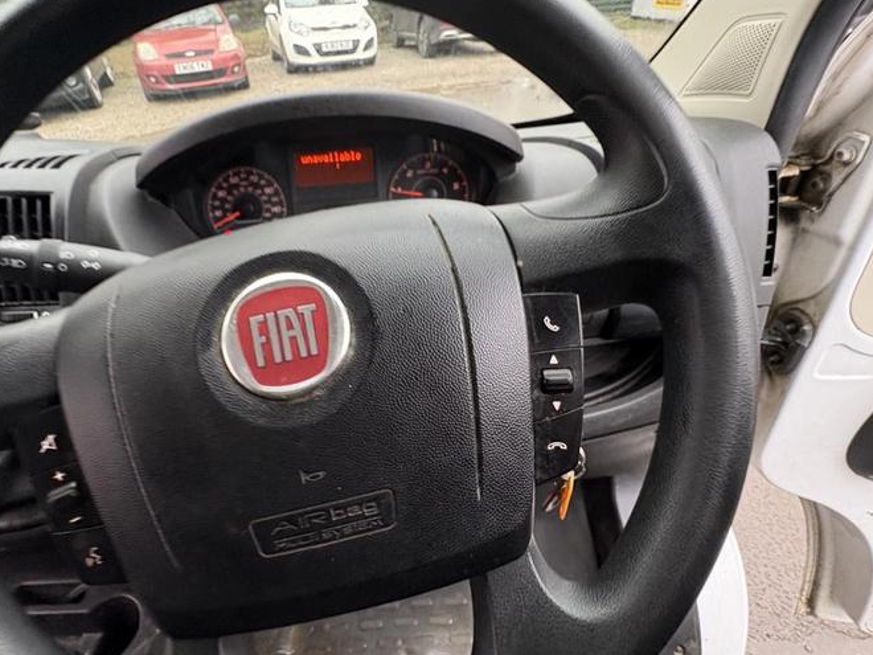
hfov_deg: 84.2
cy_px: 340
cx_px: 377
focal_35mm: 19
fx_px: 479
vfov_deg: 68.7
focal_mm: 2.22
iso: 250
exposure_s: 1/60
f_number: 2.2
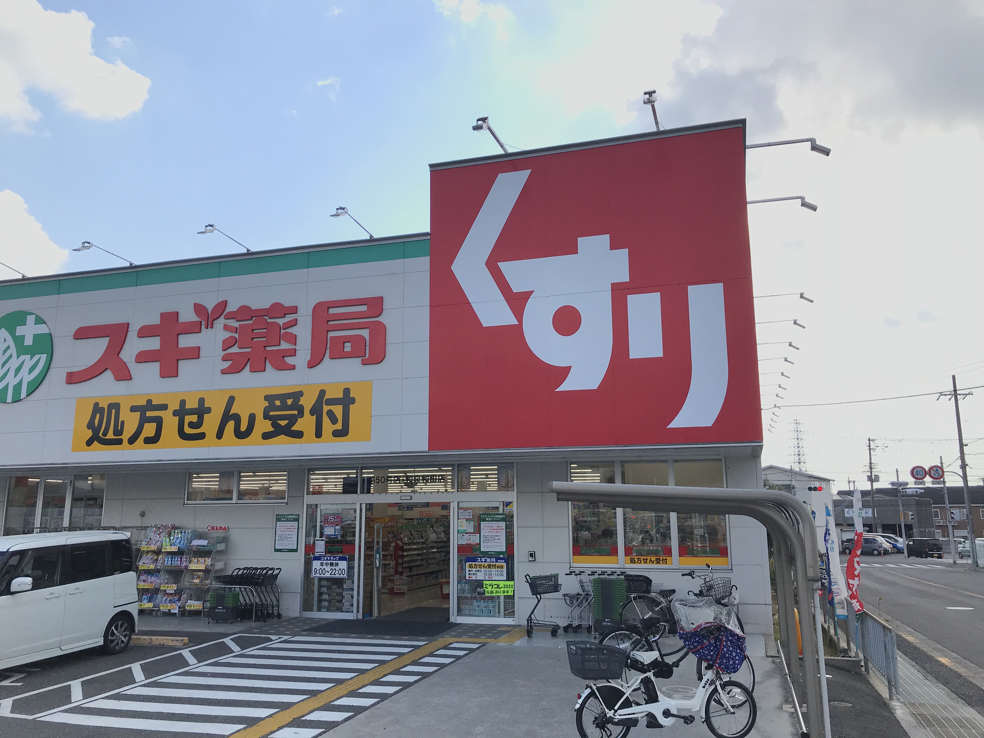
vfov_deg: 49.7
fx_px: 796
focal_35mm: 28
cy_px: 369
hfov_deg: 63.4
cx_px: 492
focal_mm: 3.99
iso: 20
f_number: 1.8
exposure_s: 1/2083
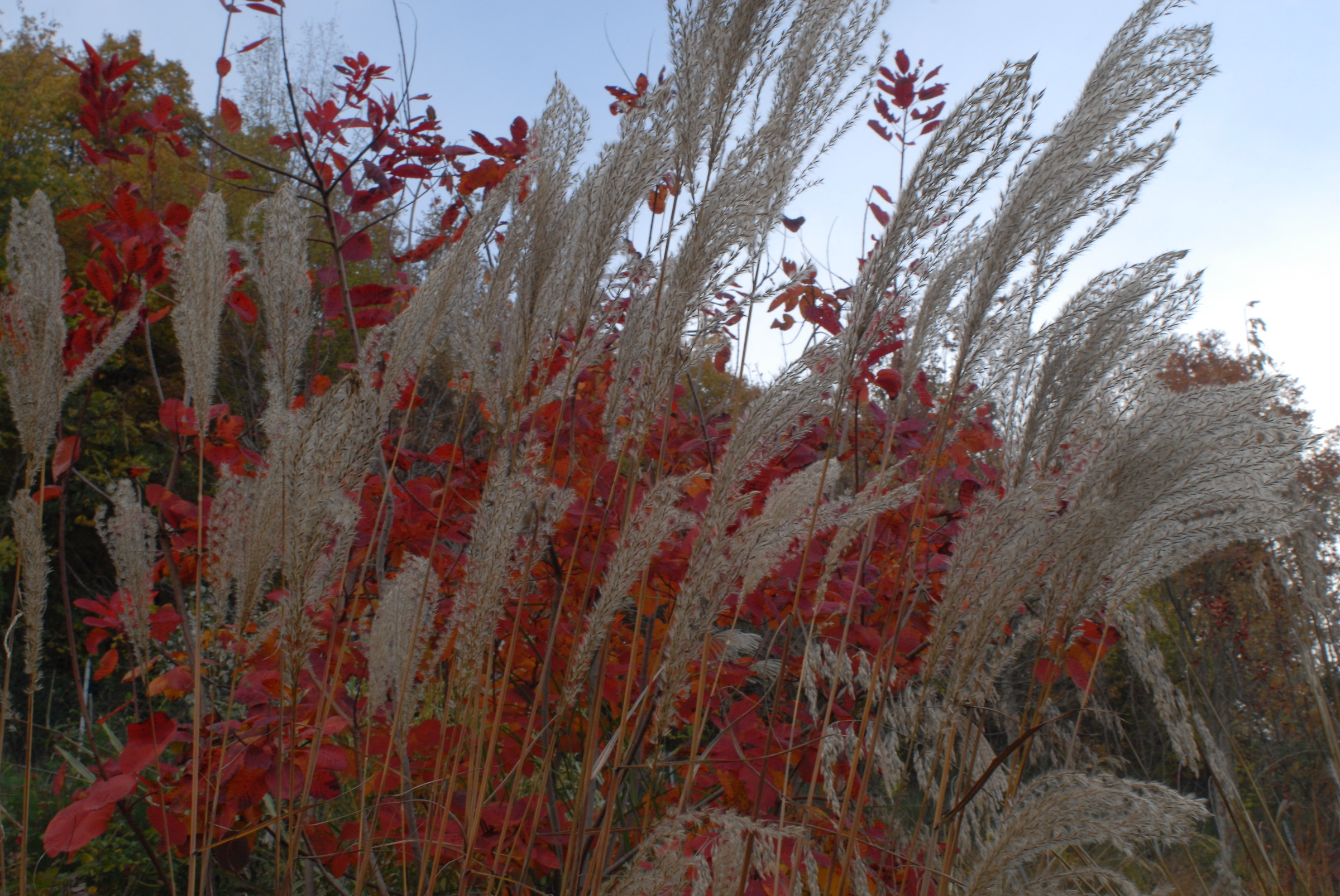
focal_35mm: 36
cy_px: 448
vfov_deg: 37.0
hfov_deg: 53.1
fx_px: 1341
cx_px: 670
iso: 250
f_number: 16
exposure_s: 1/20
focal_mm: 24
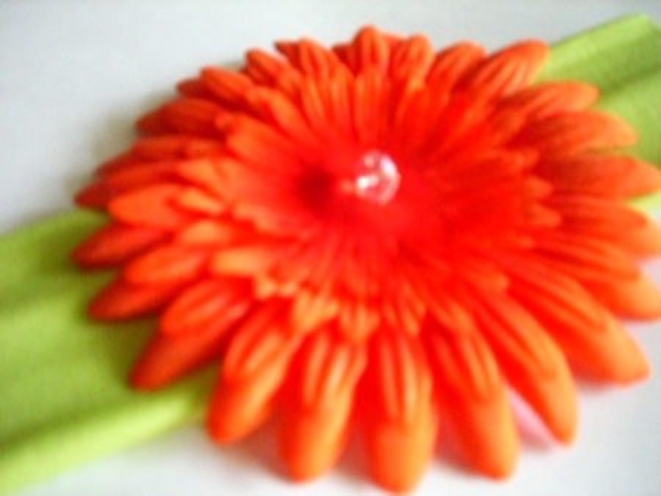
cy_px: 248
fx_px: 726
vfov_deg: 37.8
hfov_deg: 49.0
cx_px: 330
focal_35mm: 38
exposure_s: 1/40
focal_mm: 6.2
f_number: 2.7
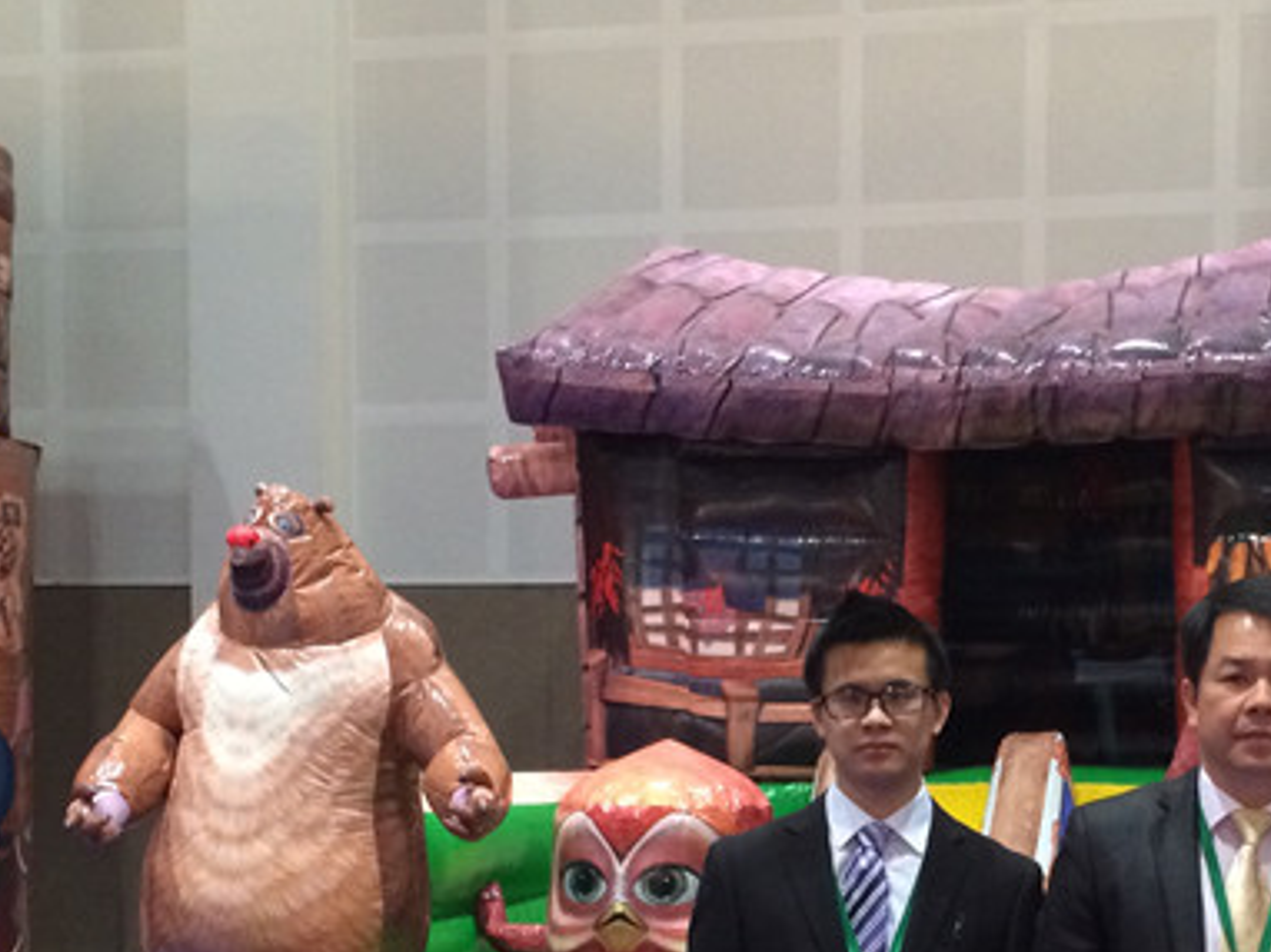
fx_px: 2422
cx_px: 925
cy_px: 872
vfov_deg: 21.7
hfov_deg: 29.0
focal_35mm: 66
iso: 250
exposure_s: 1/30
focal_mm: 4.12
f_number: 2.2
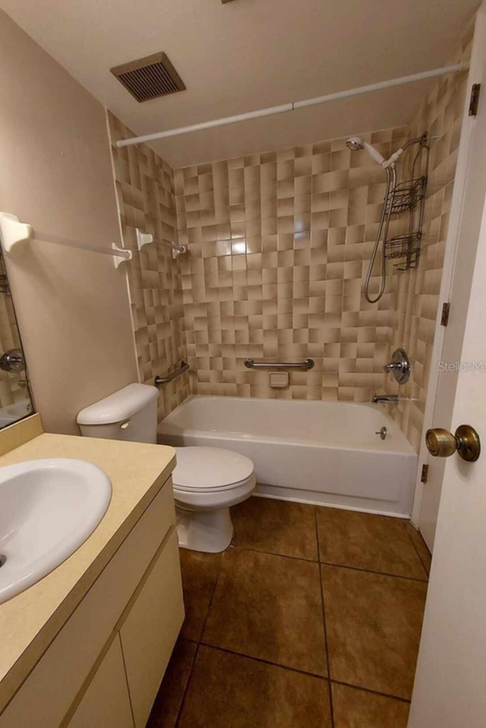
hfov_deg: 80.9
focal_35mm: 14
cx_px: 214
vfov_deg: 104.2
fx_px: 283
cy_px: 366
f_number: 2.2
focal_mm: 1.74
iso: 160
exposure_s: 1/60
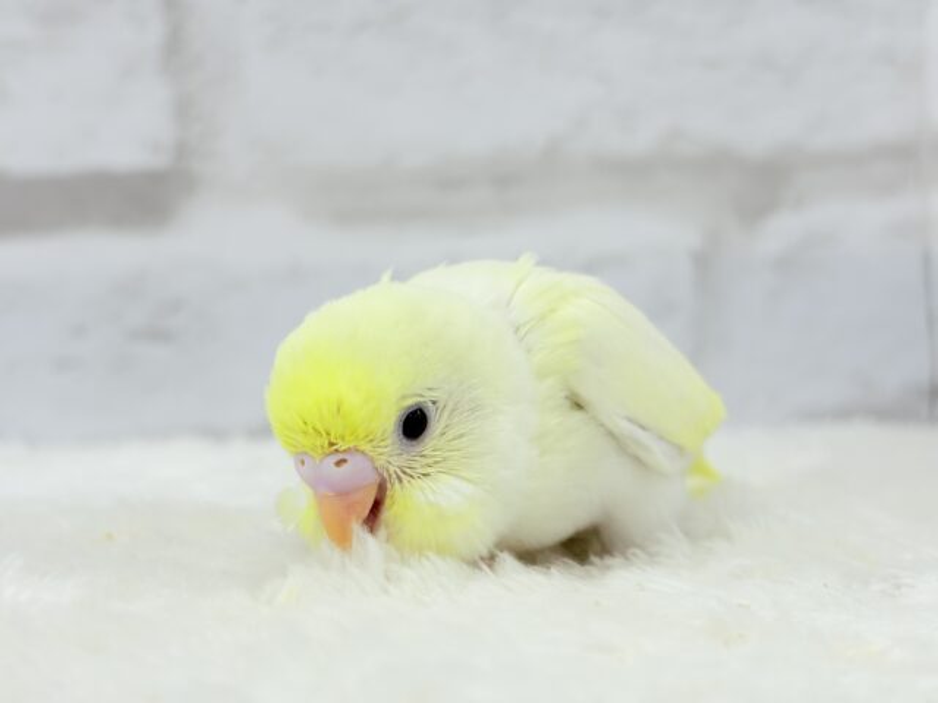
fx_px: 1409
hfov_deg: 36.8
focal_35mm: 52
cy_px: 352
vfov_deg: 28.0
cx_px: 469
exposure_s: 1/100
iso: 50
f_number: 1.6
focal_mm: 5.96
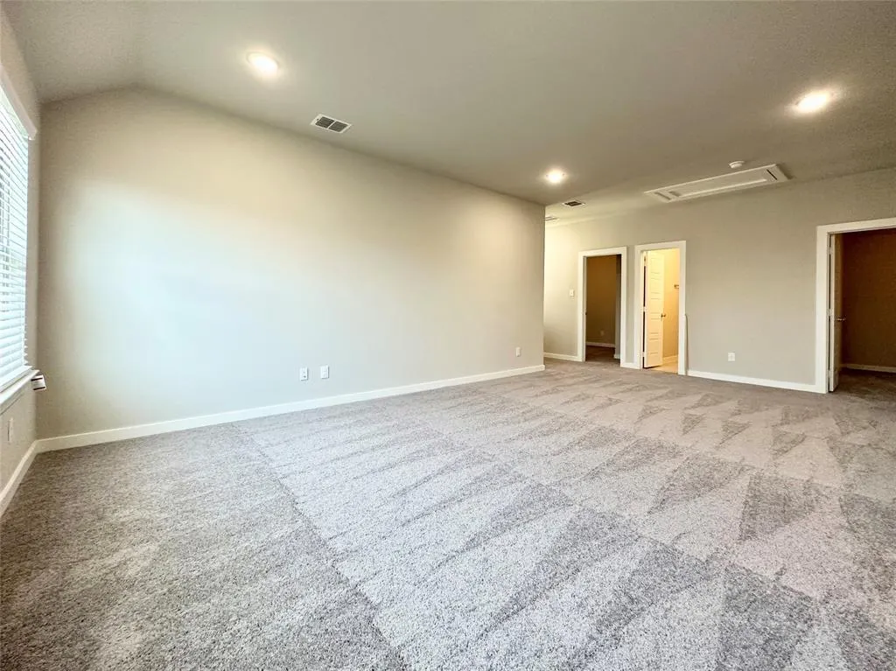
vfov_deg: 85.6
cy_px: 336
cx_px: 448
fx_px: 362
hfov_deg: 102.1
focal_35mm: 14
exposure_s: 1/120
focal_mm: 2.22
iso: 250
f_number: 2.2
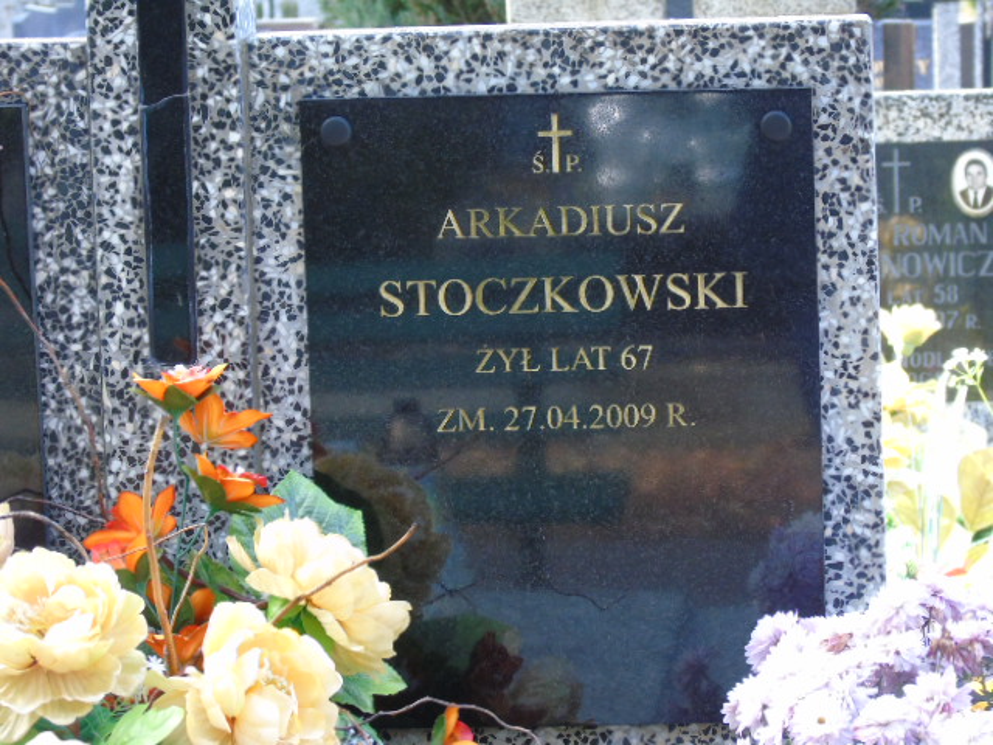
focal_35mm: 162
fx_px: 4647
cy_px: 372
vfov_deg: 9.2
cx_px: 496
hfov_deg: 12.2
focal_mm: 29
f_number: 4.9
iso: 400
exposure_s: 1/100
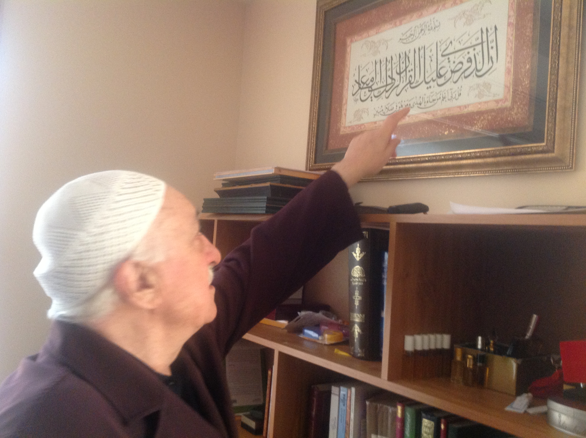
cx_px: 293
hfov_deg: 52.7
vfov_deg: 40.6
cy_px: 219
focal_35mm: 35
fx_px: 592
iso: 250
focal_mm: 4.28
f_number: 2.4
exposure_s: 1/15
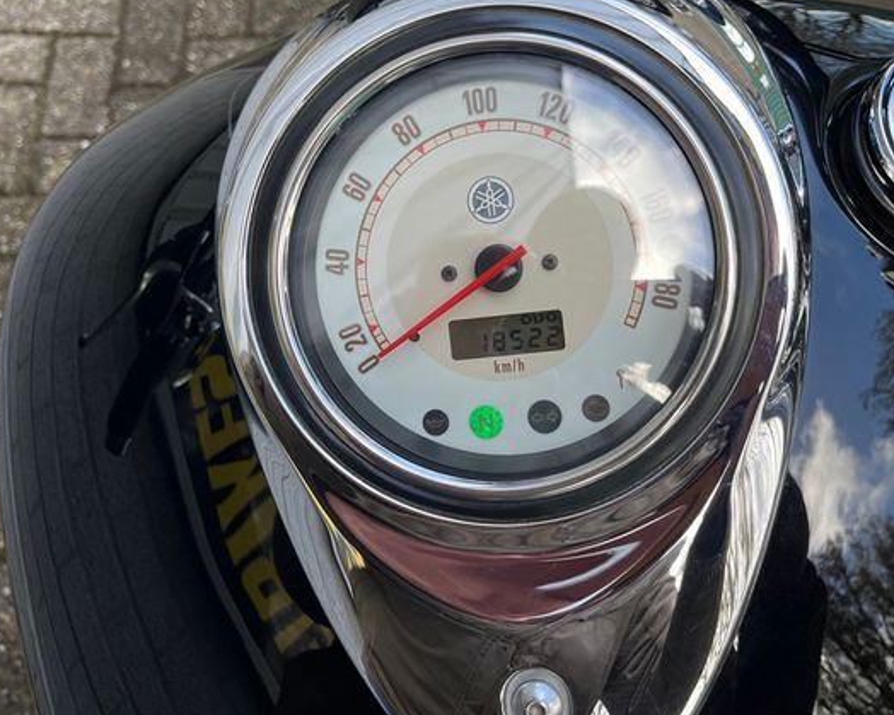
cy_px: 312
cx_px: 466
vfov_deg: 47.0
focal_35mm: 31
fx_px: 820
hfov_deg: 57.2
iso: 40
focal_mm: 5.1
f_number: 1.6
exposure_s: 1/162
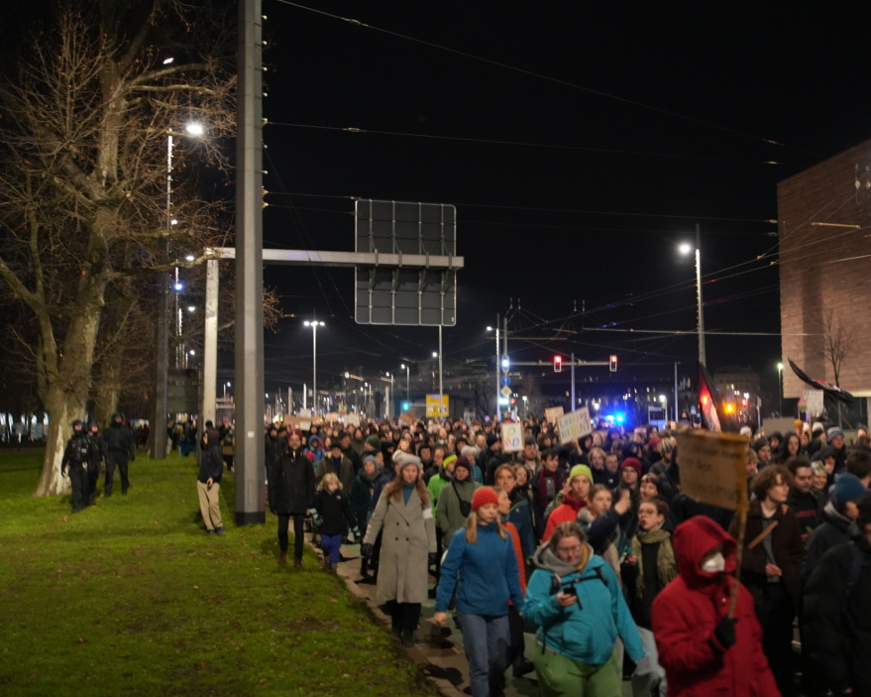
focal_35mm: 40
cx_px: 503
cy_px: 351
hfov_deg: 45.6
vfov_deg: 37.3
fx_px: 1031
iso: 5000
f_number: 2
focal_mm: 35
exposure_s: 1/50
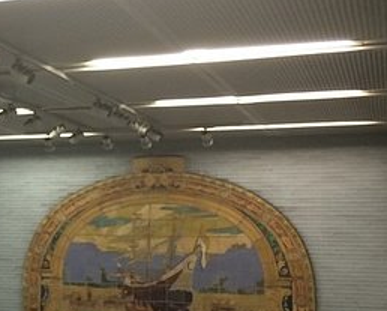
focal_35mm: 85
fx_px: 975
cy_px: 201
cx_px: -124
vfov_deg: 18.1
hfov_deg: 20.4
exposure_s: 1/30
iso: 100
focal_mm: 4.12
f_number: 2.2
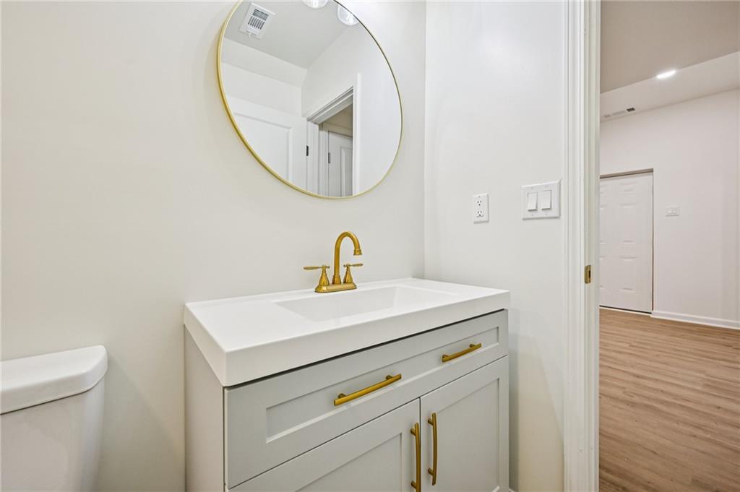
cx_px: 370
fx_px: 298
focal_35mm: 14
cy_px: 246
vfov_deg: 79.1
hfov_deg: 102.3
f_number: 8
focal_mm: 14.5
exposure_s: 1/15
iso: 110
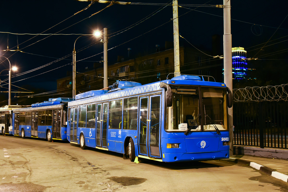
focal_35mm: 38
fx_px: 300
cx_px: 144
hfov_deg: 51.3
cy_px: 96
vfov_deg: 35.5
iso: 1000
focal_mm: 25
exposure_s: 1/6
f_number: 4.5
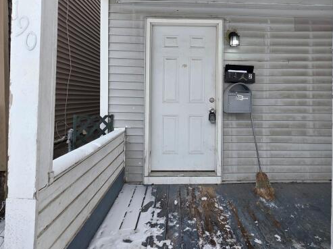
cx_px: 189
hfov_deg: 84.2
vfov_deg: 68.0
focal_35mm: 19
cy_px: 100
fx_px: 183
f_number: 1.9
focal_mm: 2.2
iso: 64
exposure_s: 1/719
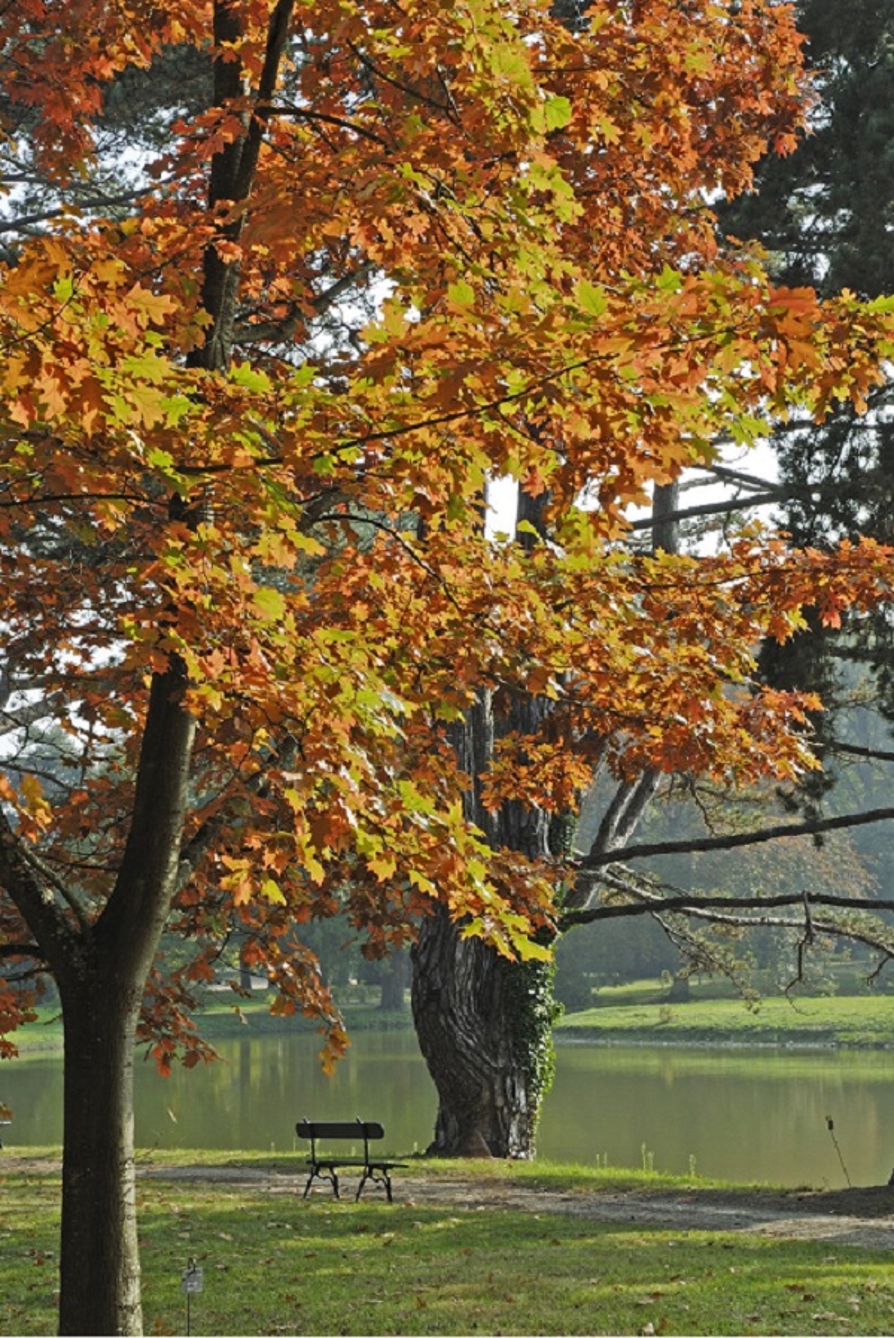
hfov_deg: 22.7
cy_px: 669
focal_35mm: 60
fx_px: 2231
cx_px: 447
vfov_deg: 33.4
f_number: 18
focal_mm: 40
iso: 100
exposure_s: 1/15
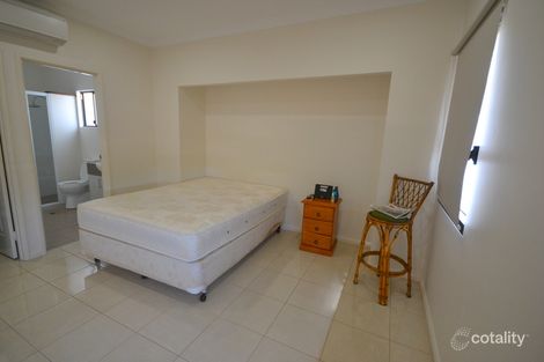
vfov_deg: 72.0
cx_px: 272
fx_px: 249
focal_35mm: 16
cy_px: 181
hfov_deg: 95.0
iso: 1000
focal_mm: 11
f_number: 4.2
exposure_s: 1/60
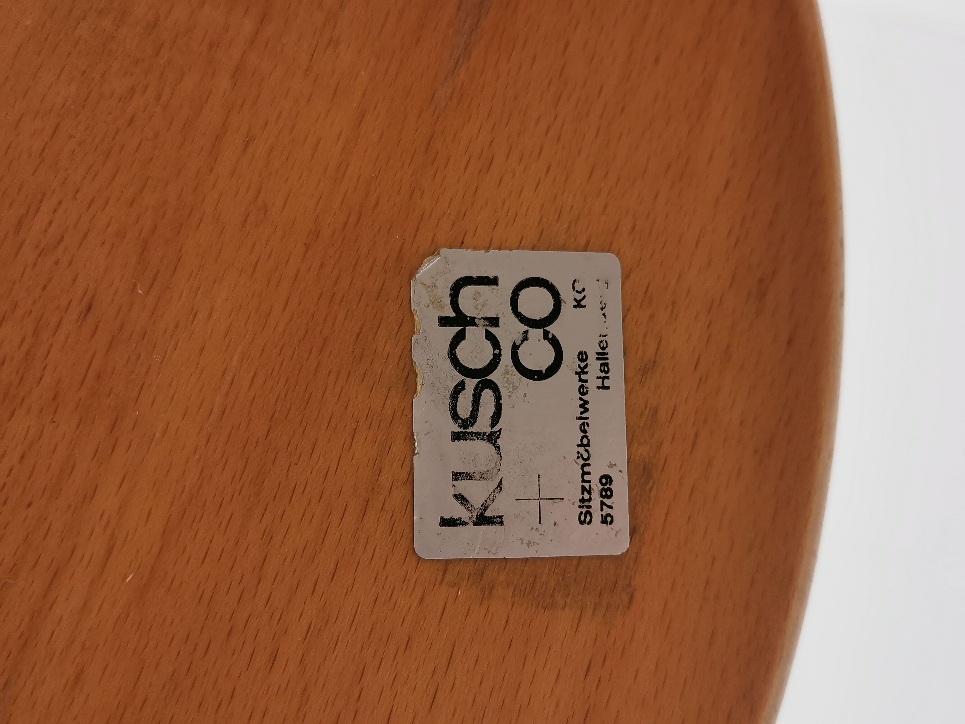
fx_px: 1059
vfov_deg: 37.7
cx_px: 482
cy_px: 362
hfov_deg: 49.0
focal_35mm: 38
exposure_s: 1/100
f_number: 1.8
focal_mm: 5.58
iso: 100
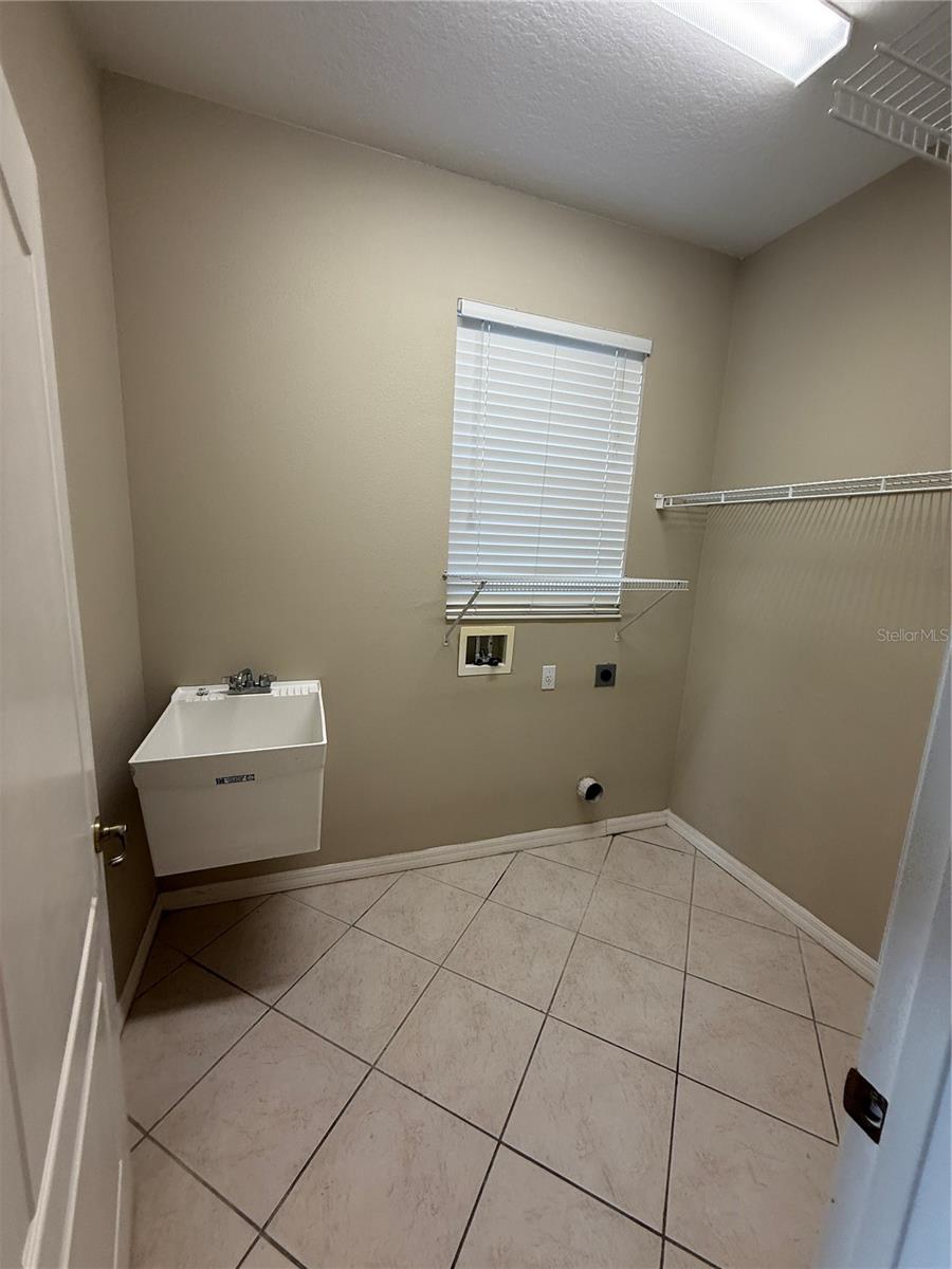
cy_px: 634
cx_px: 476
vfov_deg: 102.1
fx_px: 513
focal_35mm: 14
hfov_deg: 85.7
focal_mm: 2.22
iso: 125
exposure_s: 1/120
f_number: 2.2
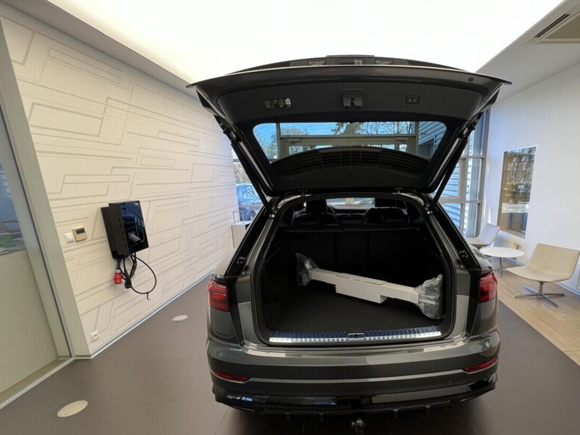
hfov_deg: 89.4
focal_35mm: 17
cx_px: 359
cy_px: 252
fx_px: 285
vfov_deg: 74.2
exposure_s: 1/99
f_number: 1.8
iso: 100
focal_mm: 1.57
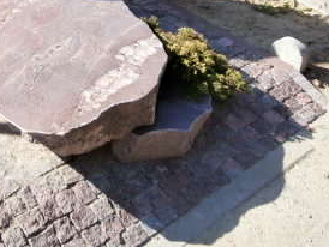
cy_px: -31
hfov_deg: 31.8
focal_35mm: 56
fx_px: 533
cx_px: 5
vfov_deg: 24.3
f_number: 7.9
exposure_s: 1/100
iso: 100
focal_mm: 4.2
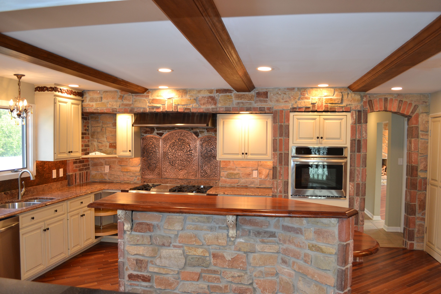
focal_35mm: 27
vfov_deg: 47.9
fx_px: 331
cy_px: 147
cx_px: 220
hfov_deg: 67.4
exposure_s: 1/60
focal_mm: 18
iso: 400
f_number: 4
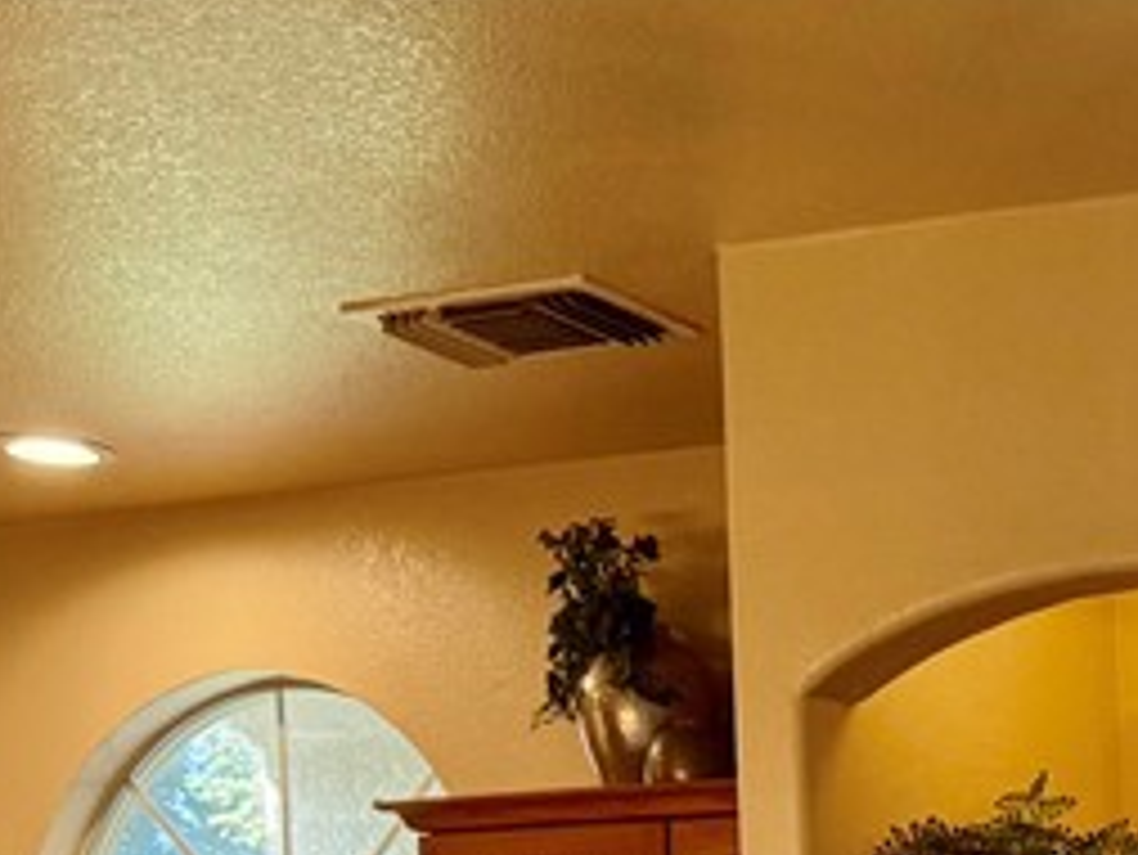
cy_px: 1678
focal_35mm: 97
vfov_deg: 13.3
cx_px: 1736
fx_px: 3190
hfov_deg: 17.9
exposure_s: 1/137
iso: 160
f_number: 1.78
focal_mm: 6.76
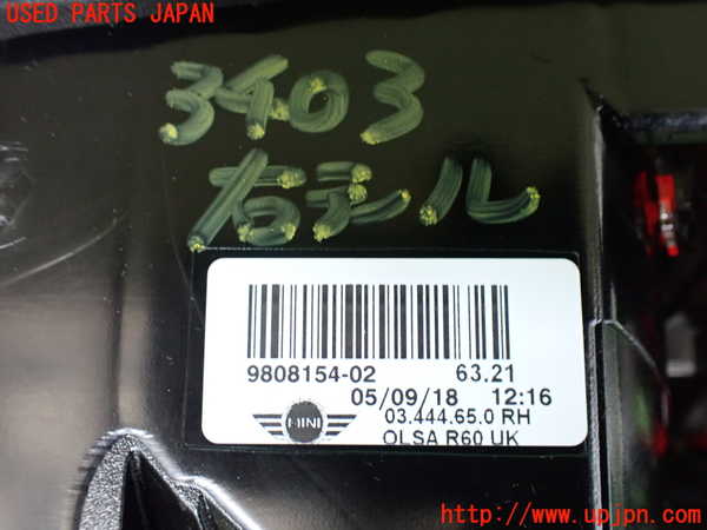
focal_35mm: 30
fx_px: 613
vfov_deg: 46.8
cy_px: 265
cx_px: 354
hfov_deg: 60.0
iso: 800
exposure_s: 1/40
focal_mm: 5.4
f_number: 2.3
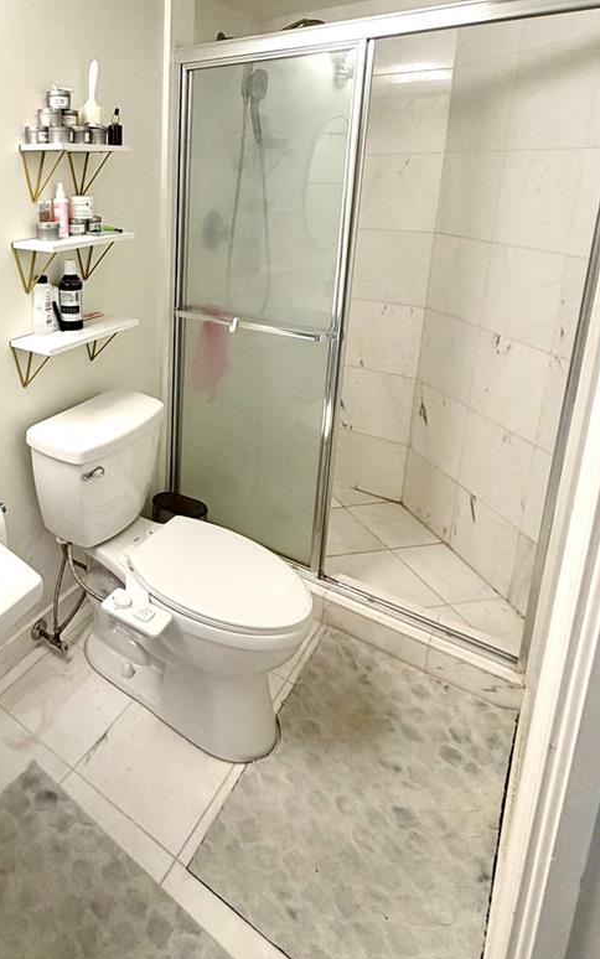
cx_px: 77
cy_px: 307
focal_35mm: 23
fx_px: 602
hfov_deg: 48.3
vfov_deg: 74.4
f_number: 2.2
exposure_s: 1/181
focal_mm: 2.22
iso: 50
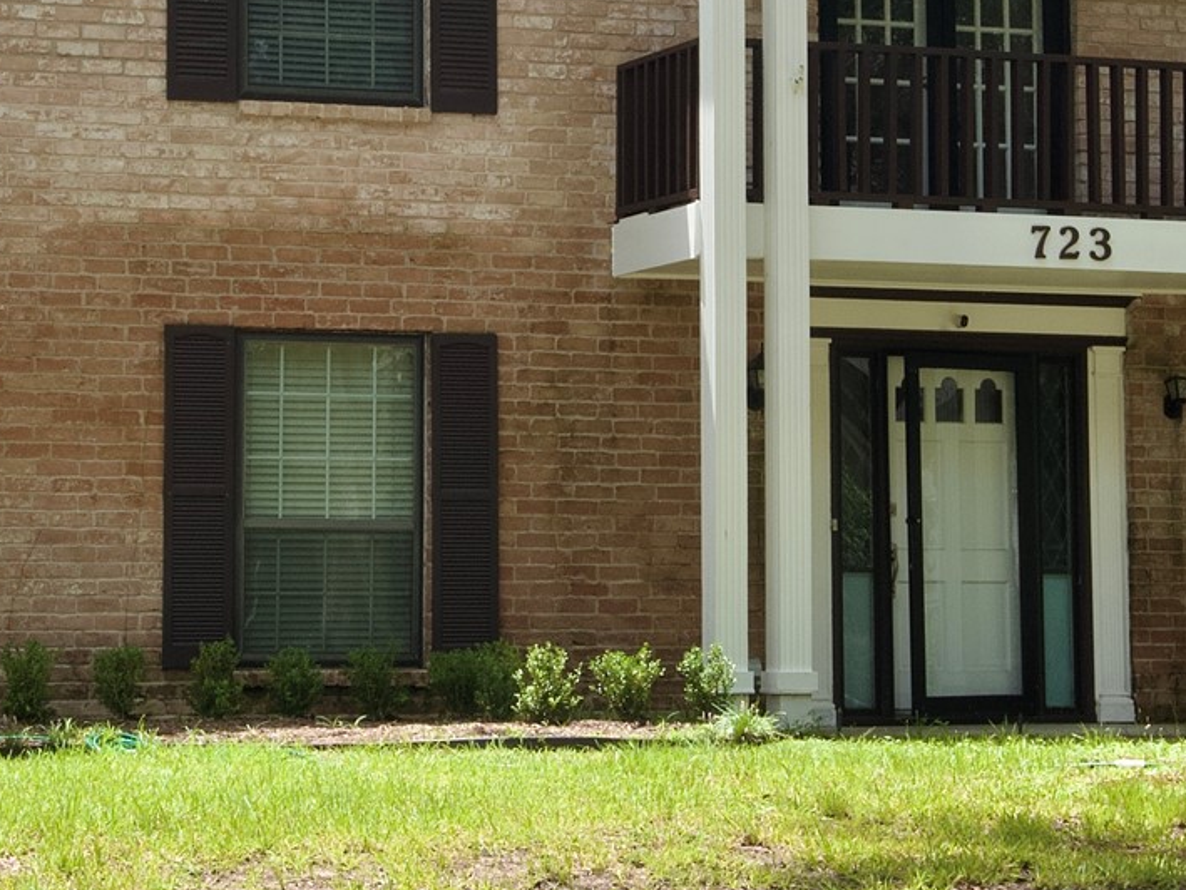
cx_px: 559
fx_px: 3632
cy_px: 146
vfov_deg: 13.9
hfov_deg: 18.5
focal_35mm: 106
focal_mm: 36
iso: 400
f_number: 29
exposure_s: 1/60
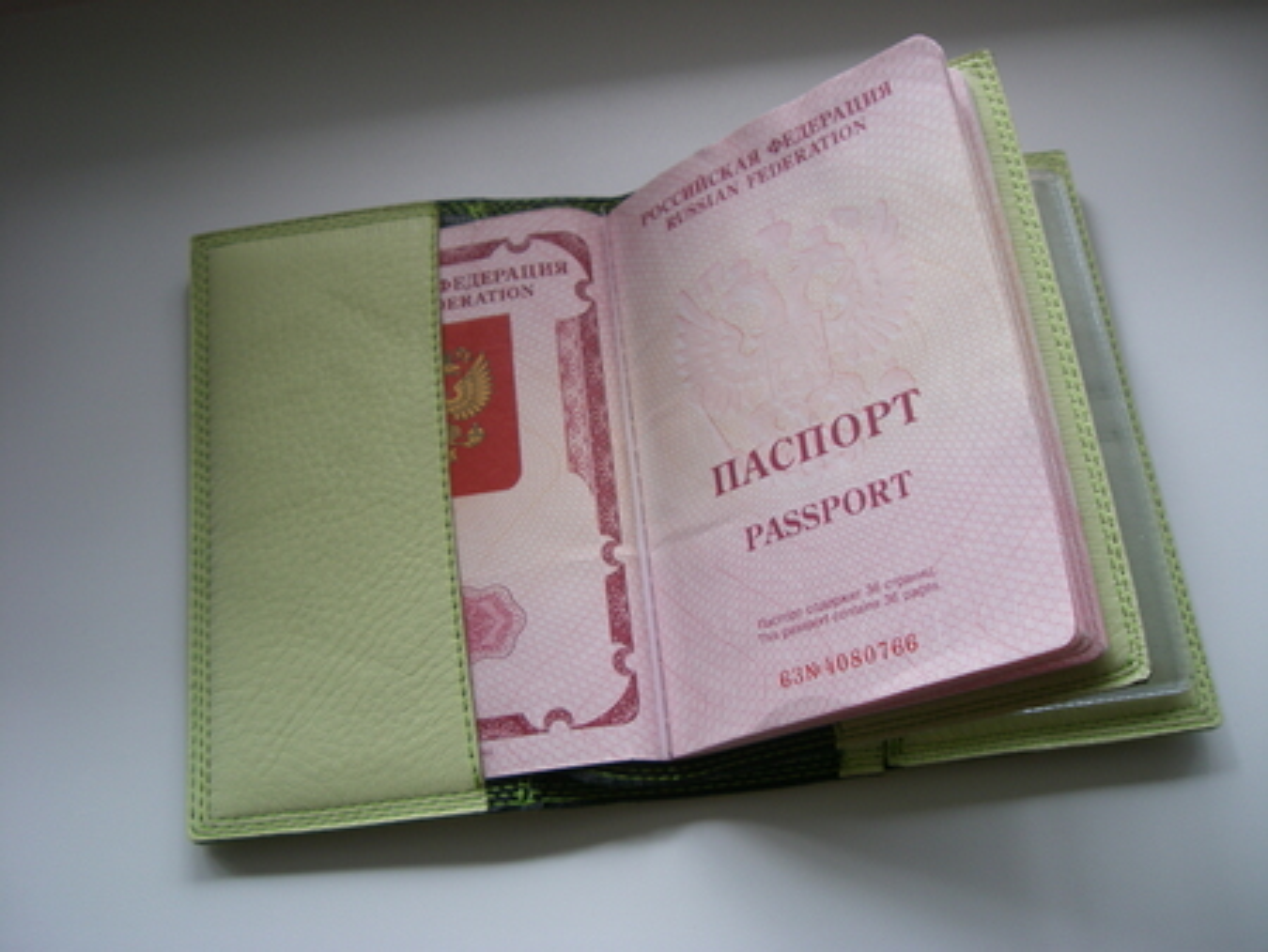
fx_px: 1393
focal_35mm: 38
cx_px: 634
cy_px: 476
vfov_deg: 37.8
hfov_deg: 49.0
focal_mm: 6.2
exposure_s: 1/50
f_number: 2.7
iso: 80
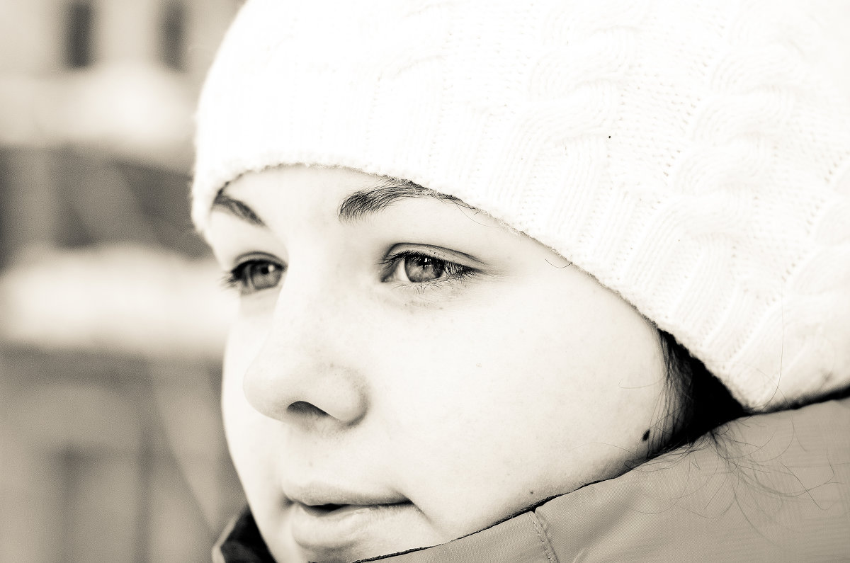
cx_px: 425
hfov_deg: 17.8
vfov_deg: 11.8
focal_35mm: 116
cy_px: 282
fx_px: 2722
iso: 200
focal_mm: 77
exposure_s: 1/500
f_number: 4
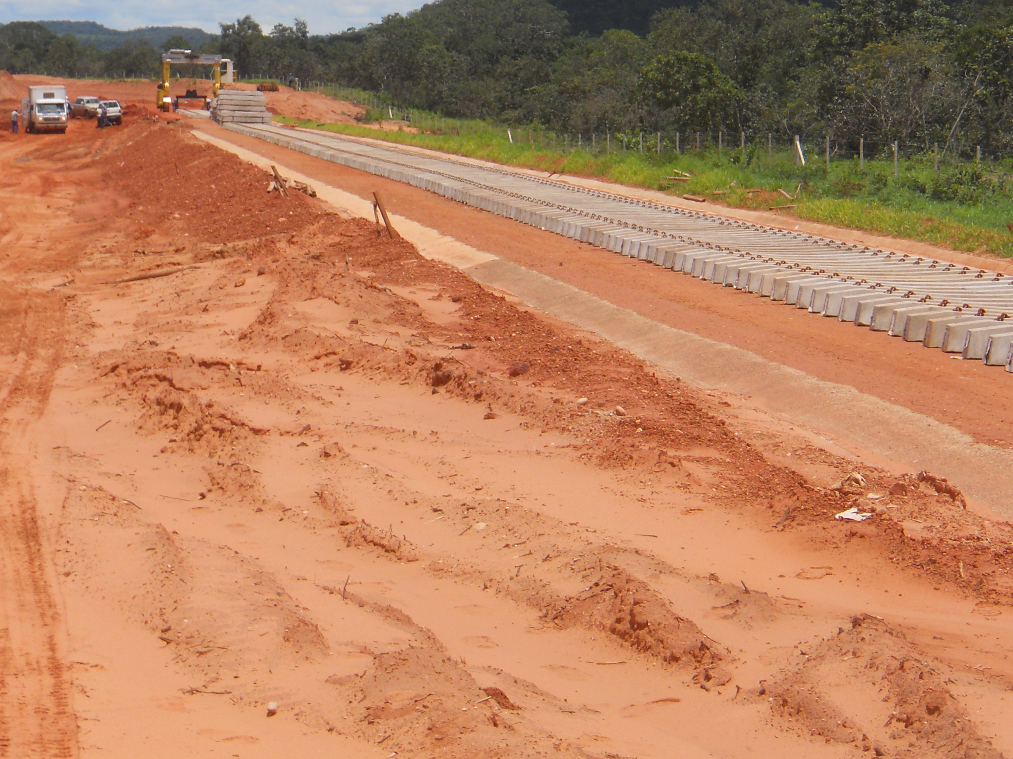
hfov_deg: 17.1
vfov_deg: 12.9
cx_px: 684
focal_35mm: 115
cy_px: 252
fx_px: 3365
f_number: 8.8
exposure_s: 1/250
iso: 80
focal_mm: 13.2
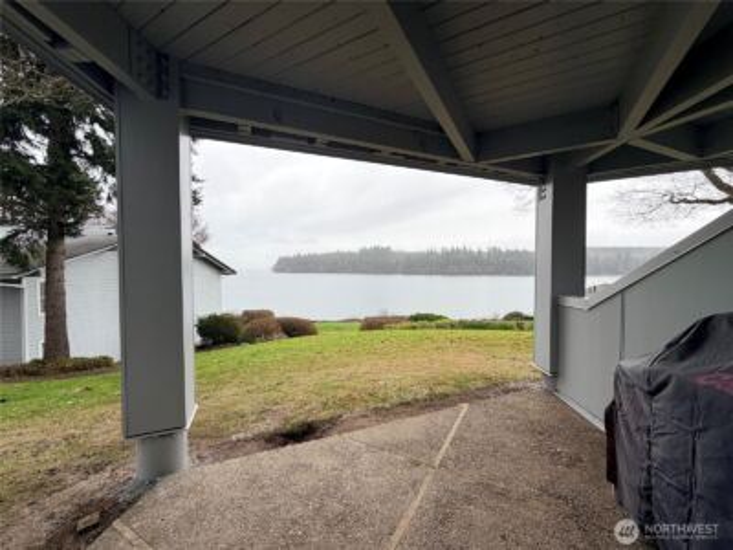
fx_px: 296
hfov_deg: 102.1
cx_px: 366
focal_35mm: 14
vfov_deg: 85.7
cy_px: 275
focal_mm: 2.22
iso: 40
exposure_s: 1/233
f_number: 2.2
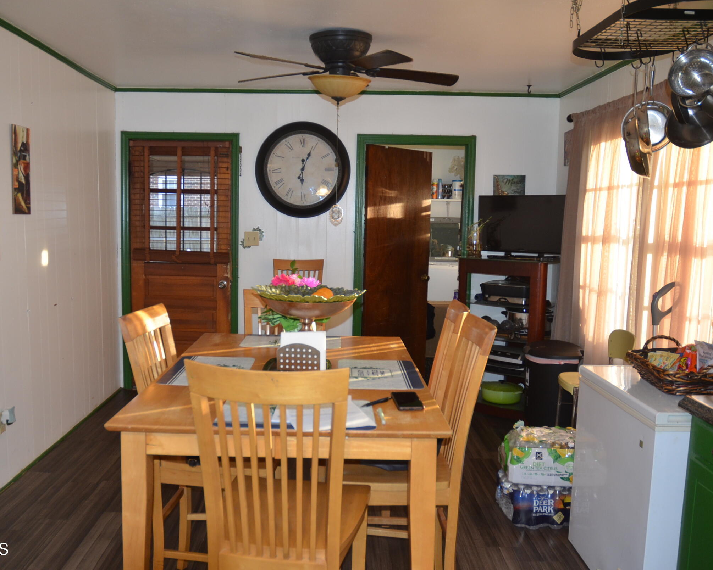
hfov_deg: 57.1
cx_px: 324
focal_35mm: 31
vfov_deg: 47.1
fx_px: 654
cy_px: 286
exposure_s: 1/60
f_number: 3.5
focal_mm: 18
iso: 500
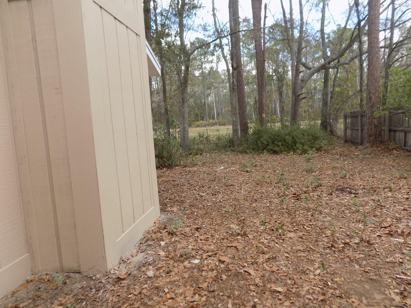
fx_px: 297
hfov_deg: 69.3
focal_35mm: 25
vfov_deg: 54.9
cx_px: 217
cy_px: 147
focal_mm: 4
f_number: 3.1
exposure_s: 1/160
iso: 80
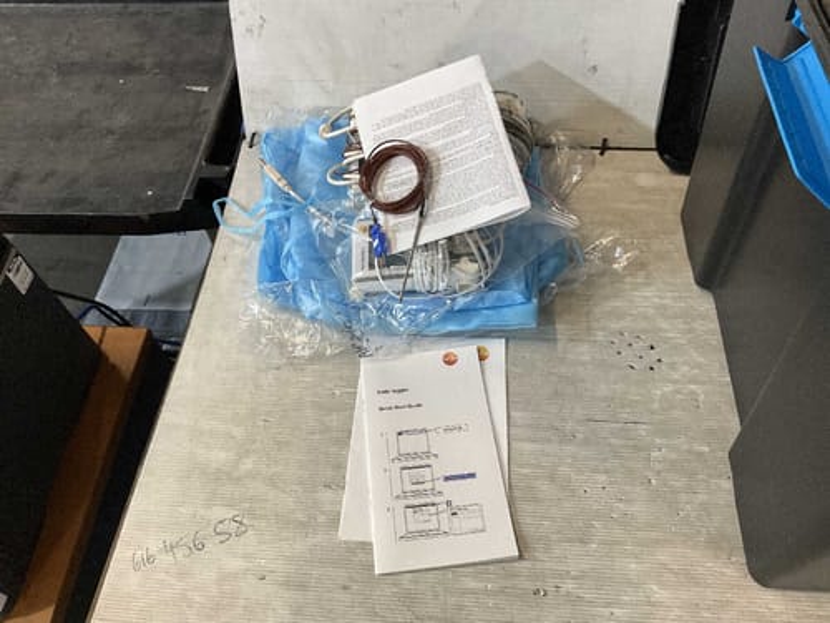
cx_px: 415
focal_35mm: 29
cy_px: 312
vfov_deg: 48.2
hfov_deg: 61.7
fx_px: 695
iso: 100
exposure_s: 1/50
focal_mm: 3
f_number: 1.8
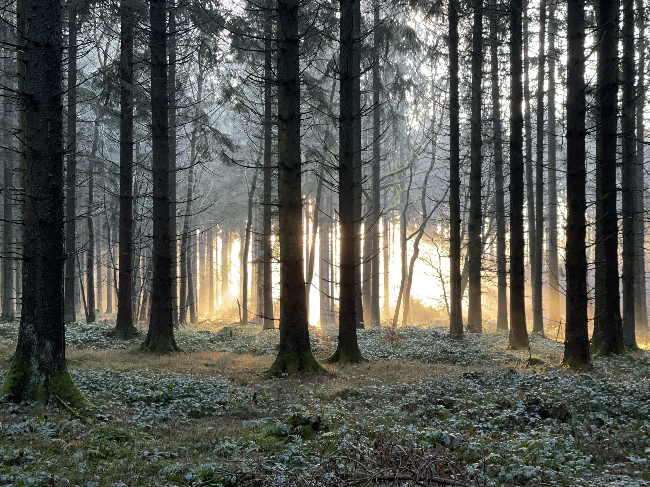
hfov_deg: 30.3
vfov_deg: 22.9
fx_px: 1202
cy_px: 244
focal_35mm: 64
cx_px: 325
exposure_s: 1/40
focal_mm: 7.5
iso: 200
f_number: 2.2
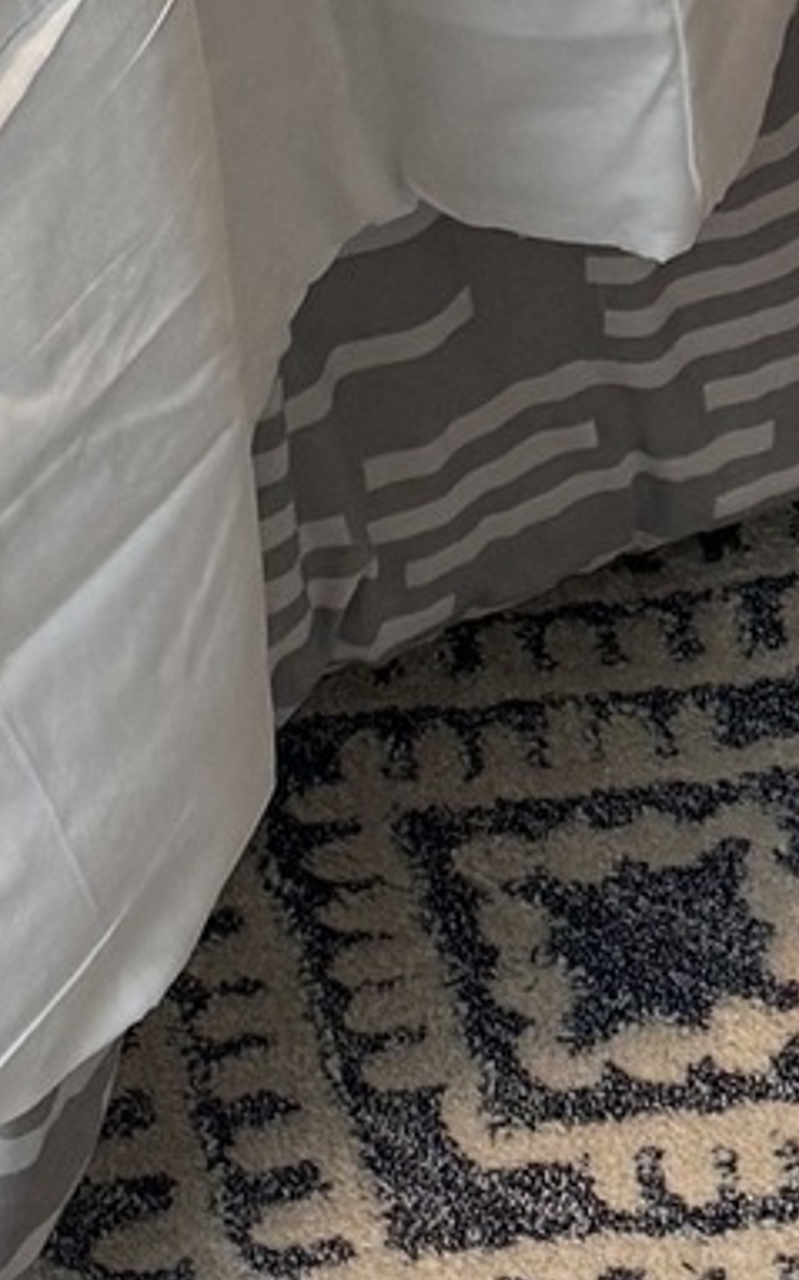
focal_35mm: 153
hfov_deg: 8.5
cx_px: -177
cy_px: -1958
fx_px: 5337
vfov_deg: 11.1
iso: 160
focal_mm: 6.76
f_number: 1.78
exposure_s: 1/120
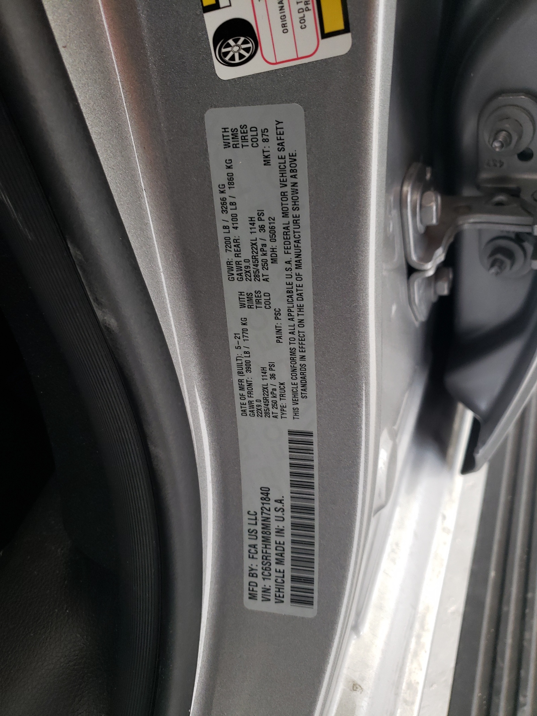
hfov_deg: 53.1
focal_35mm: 26
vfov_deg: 67.3
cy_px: 358
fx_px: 538
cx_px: 268
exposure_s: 1/60.2
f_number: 1.5
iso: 100
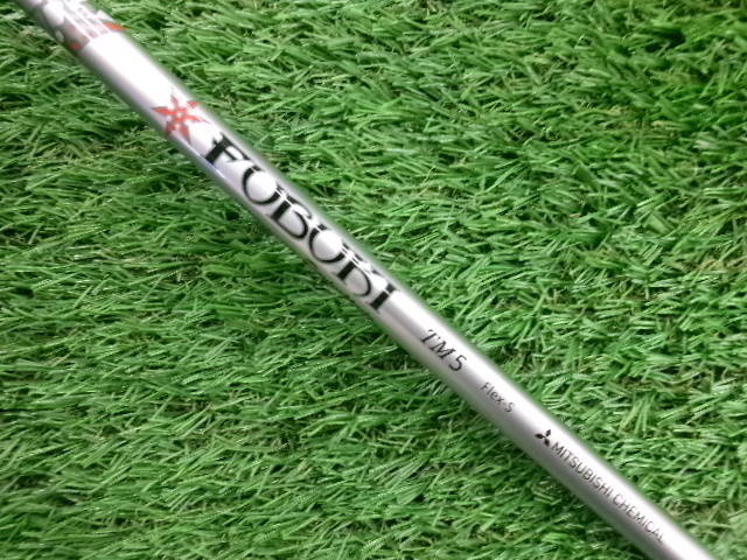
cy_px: 280
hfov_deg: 63.4
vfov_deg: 49.7
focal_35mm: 28
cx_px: 374
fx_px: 604
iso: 800
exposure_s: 1/34
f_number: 3.9
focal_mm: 5.1
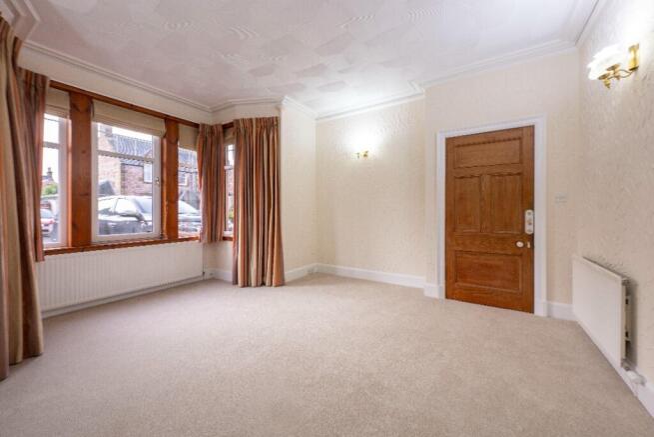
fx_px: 254
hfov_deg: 104.2
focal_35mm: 14
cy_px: 218
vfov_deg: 81.2
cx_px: 327
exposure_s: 1/13
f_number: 8
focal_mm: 14
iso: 160
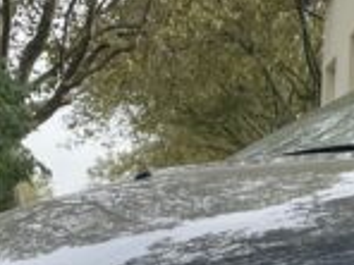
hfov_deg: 13.4
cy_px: 392
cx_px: 493
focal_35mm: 141
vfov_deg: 10.2
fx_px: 1442
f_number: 1.6
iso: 32
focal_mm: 4.2
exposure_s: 1/1247
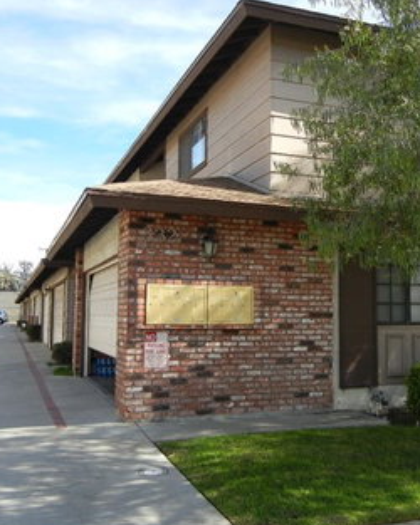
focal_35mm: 40
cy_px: 265
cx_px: 251
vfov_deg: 45.8
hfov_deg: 37.2
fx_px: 622
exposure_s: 1/630
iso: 160
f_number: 3.5
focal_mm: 5.4
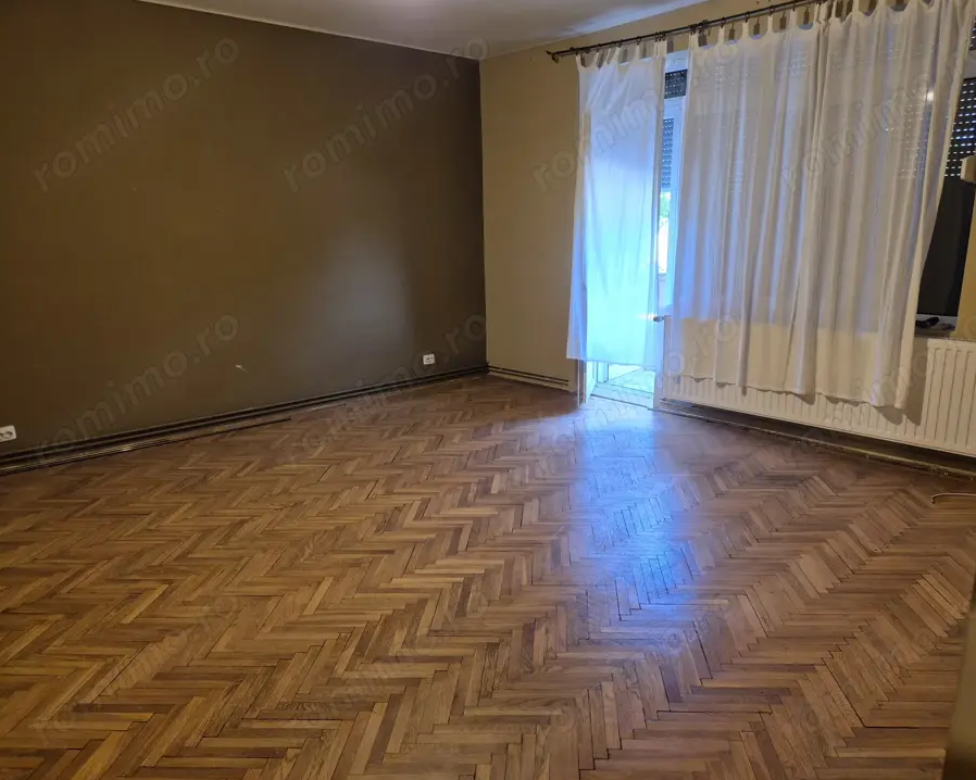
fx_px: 722
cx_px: 516
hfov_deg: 68.1
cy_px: 406
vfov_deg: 56.8
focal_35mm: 25
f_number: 1.8
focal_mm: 5.4
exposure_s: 1/100
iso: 320
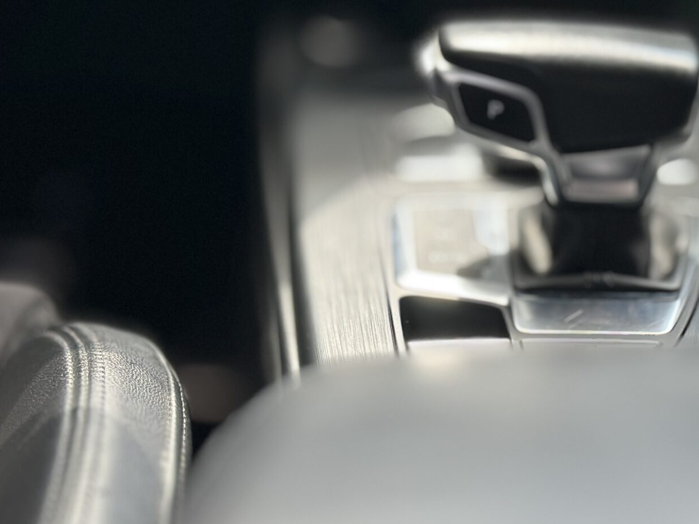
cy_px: 122
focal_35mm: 100
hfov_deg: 19.4
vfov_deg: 14.7
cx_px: 567
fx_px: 2019
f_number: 1.78
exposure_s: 1/310
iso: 80
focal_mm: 6.86
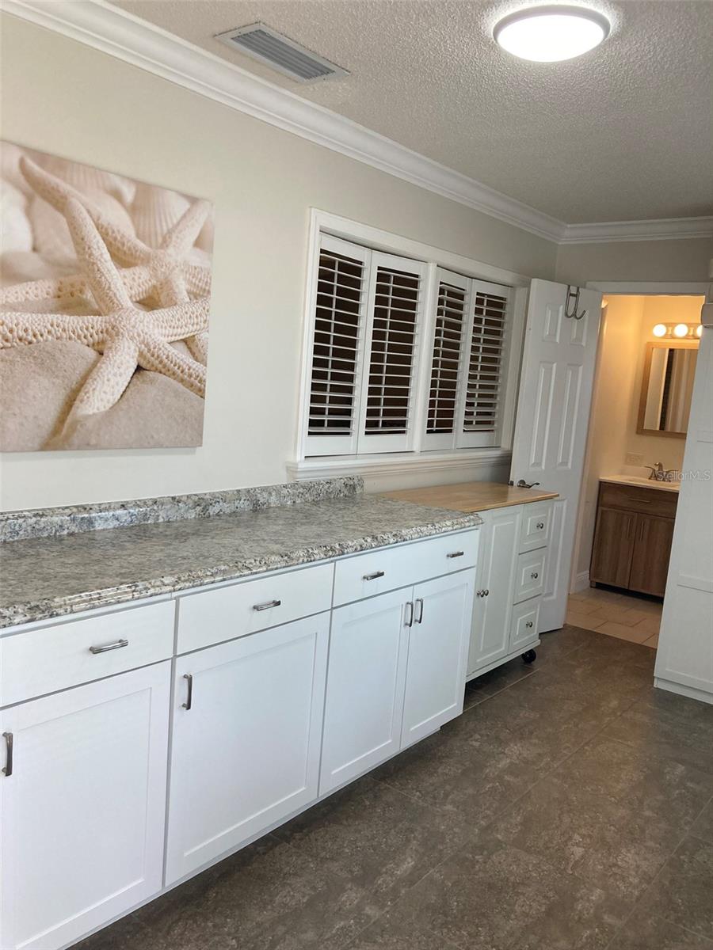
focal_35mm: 28
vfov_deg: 63.4
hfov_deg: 49.7
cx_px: 356
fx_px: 769
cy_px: 475
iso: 80
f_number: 1.8
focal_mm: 3.99
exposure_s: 1/120
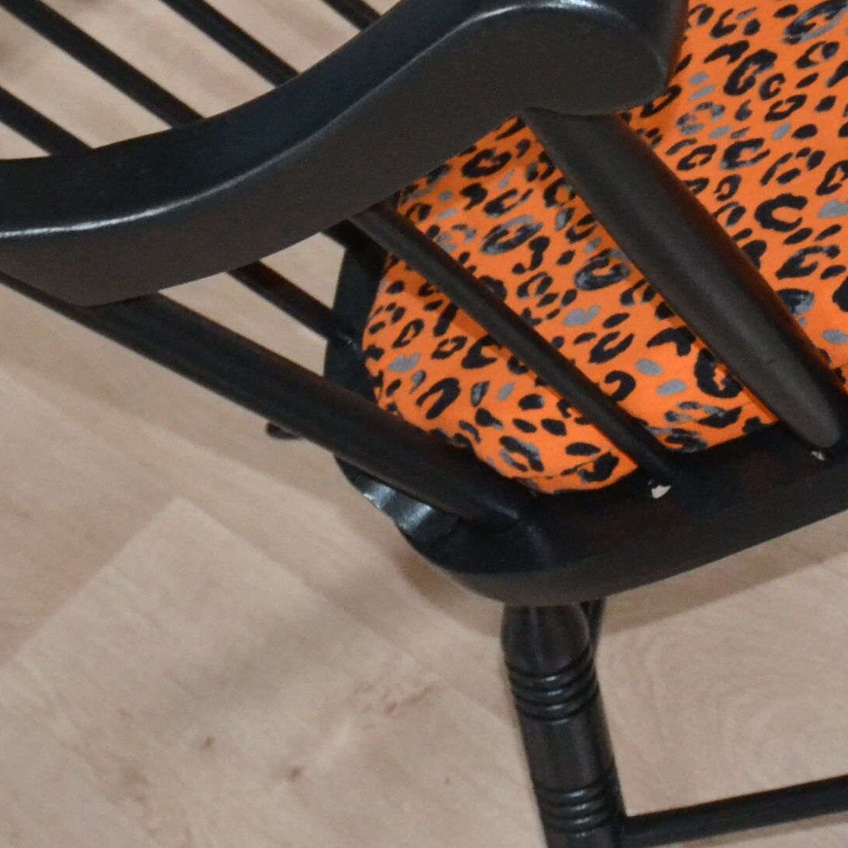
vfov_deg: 13.3
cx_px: 455
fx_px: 3603
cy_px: 73
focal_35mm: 130
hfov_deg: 13.4
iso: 2200
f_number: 3.8
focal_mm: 24
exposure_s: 1/60
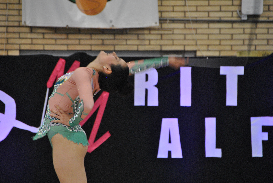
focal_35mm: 300
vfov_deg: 4.6
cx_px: 136
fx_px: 2278
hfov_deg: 6.9
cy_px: 92
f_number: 6.3
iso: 800
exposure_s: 1/100
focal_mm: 200
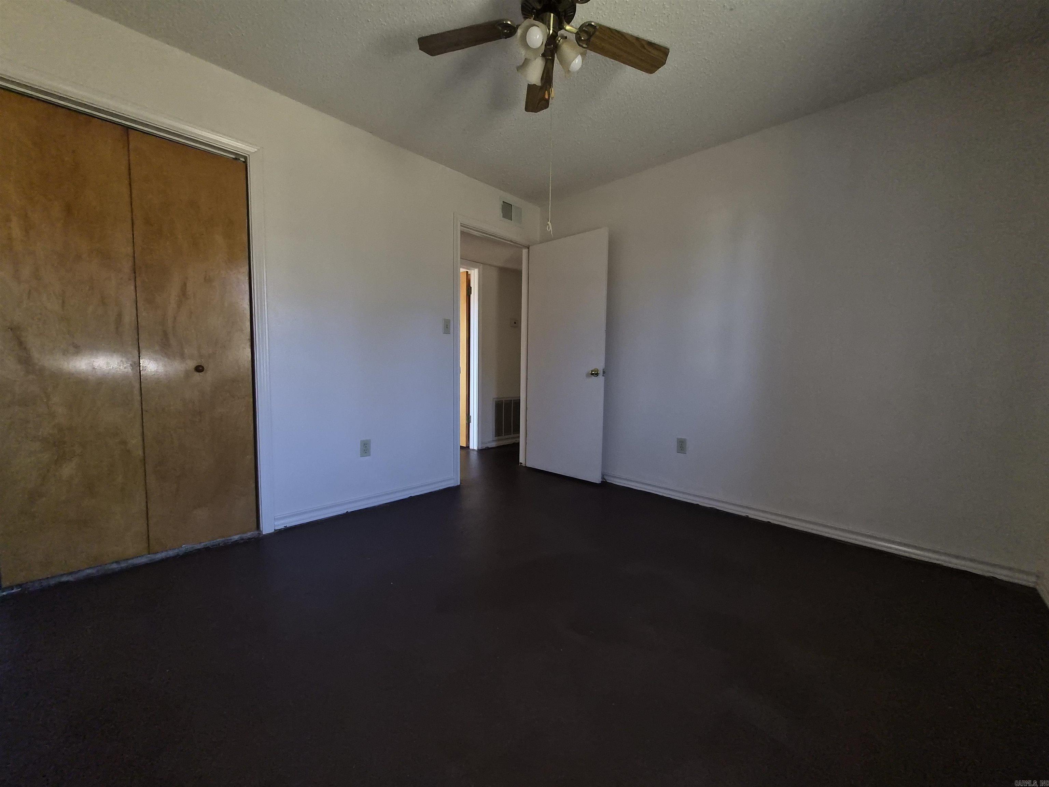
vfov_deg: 89.9
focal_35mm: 13
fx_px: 394
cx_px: 524
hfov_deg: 106.2
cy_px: 394
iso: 200
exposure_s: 1/60
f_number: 2.2
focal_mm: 1.7
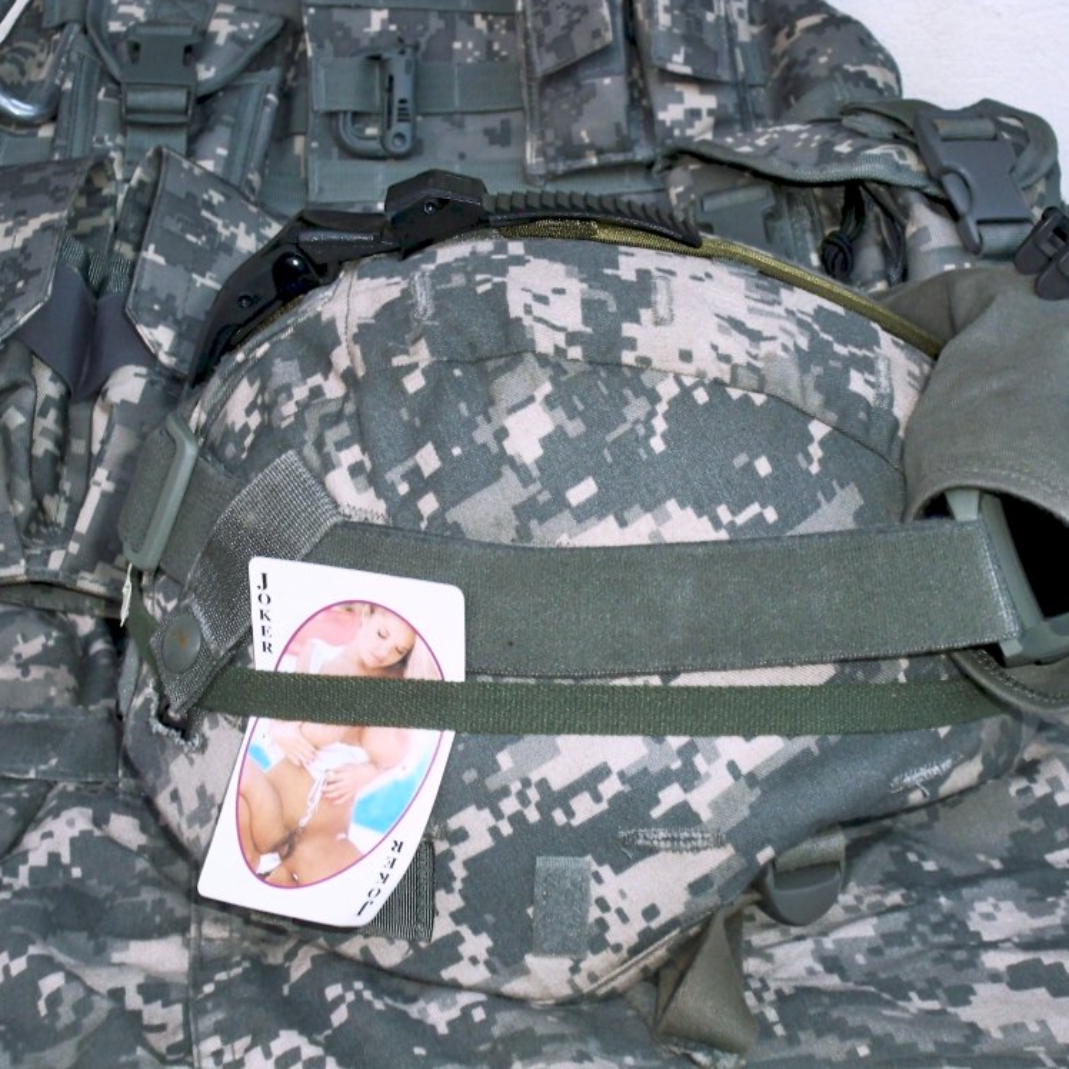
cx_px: 585
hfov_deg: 32.8
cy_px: 534
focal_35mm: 52
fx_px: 1817
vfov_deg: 32.8
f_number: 3.5
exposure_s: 1/30
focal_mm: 7.8
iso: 200
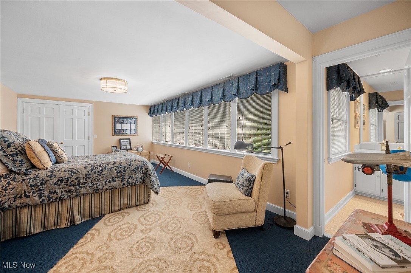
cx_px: 206
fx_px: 160
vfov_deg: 81.1
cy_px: 136
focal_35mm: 14
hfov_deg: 104.3
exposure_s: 1/30
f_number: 8
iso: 400
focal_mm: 14
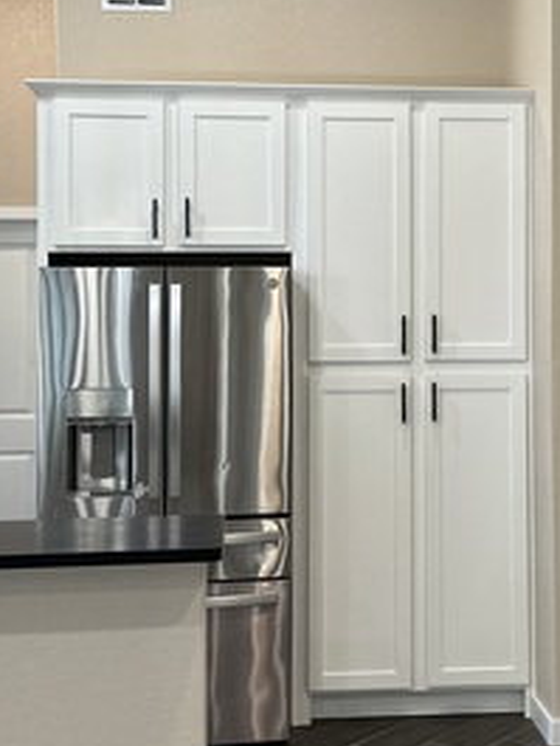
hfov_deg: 25.1
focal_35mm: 58
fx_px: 1250
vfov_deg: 33.0
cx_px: 371
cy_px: 270
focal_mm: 6.86
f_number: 1.78
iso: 125
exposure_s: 1/60
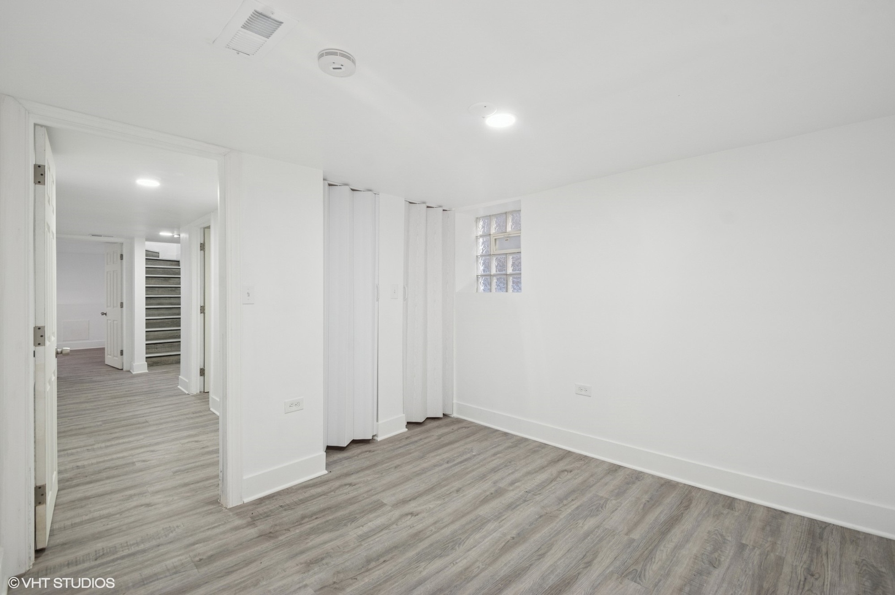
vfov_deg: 77.2
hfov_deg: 100.4
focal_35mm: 15
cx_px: 448
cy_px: 298
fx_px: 373
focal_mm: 10
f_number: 11
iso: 200
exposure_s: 1/4
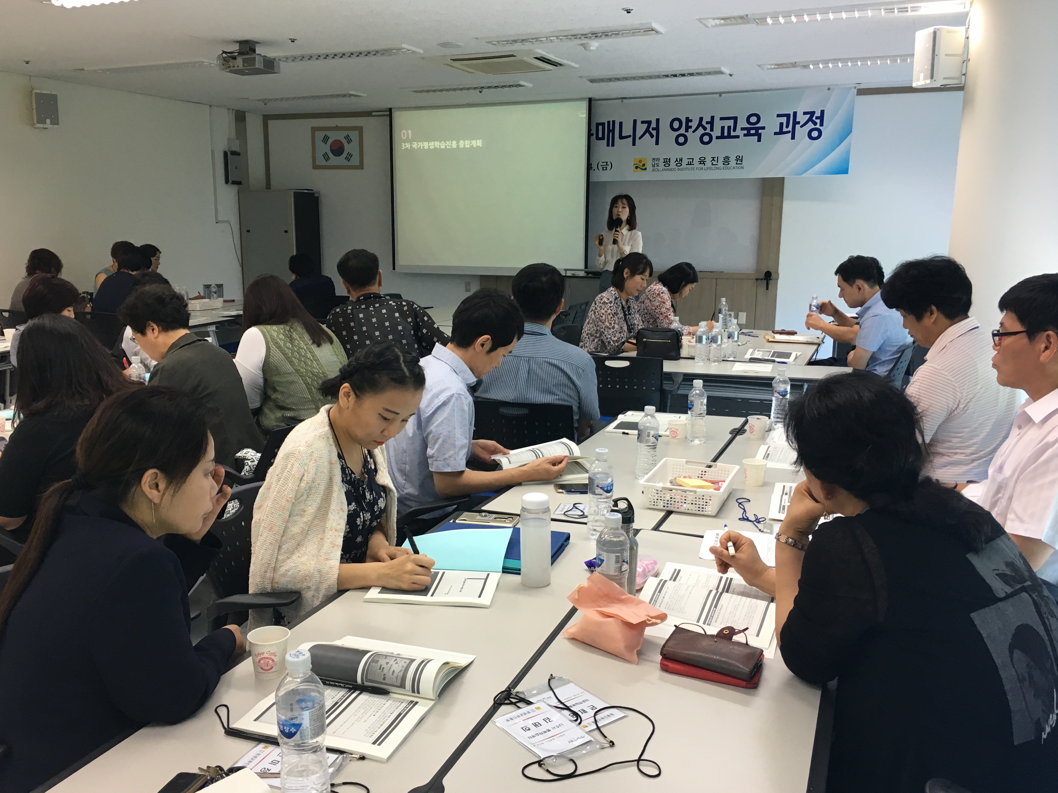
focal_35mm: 31
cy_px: 413
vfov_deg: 45.4
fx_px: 947
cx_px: 502
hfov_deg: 58.3
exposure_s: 1/30
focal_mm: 4.15
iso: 40
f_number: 2.2
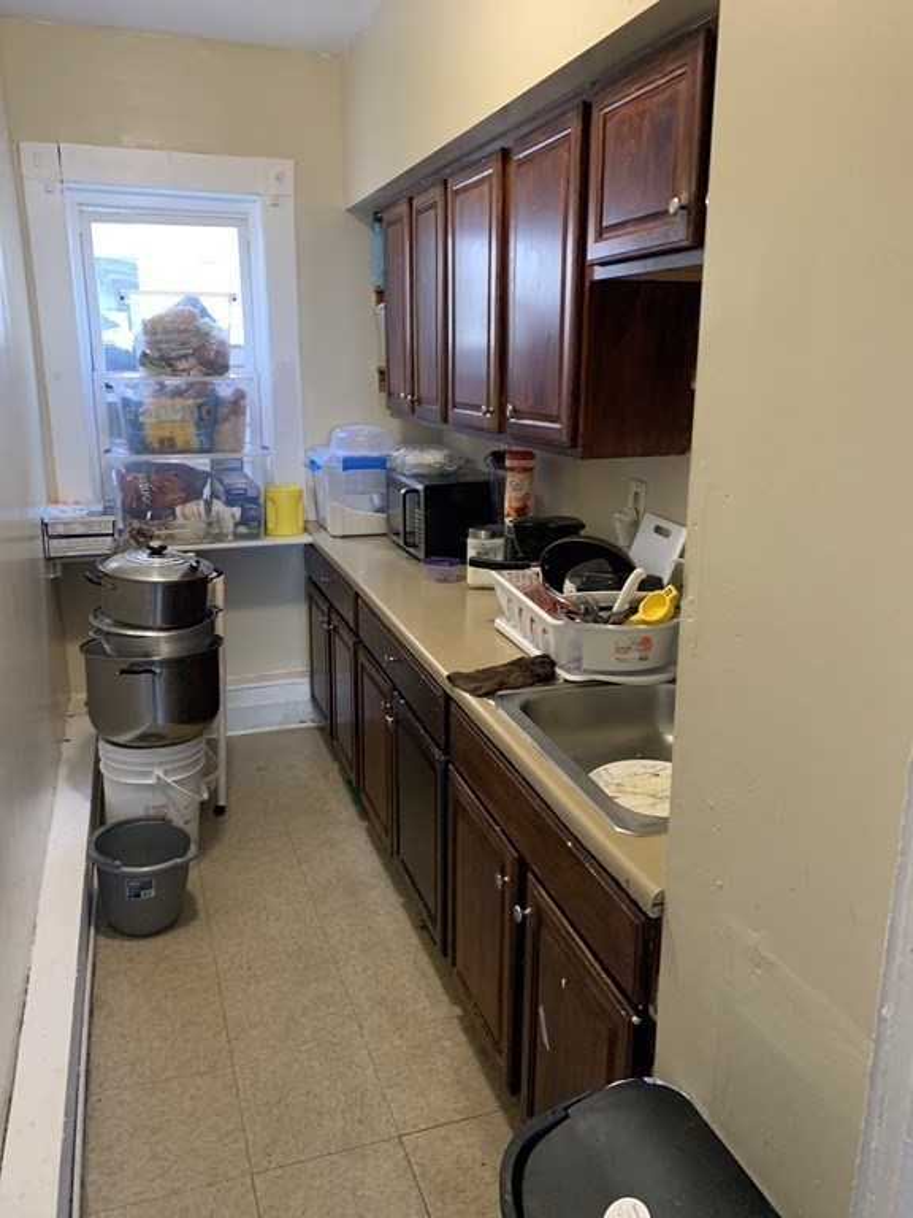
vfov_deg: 67.3
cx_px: 456
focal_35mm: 26
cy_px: 609
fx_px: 914
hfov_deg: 53.1
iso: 250
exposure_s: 1/45
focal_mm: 4.25
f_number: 1.8
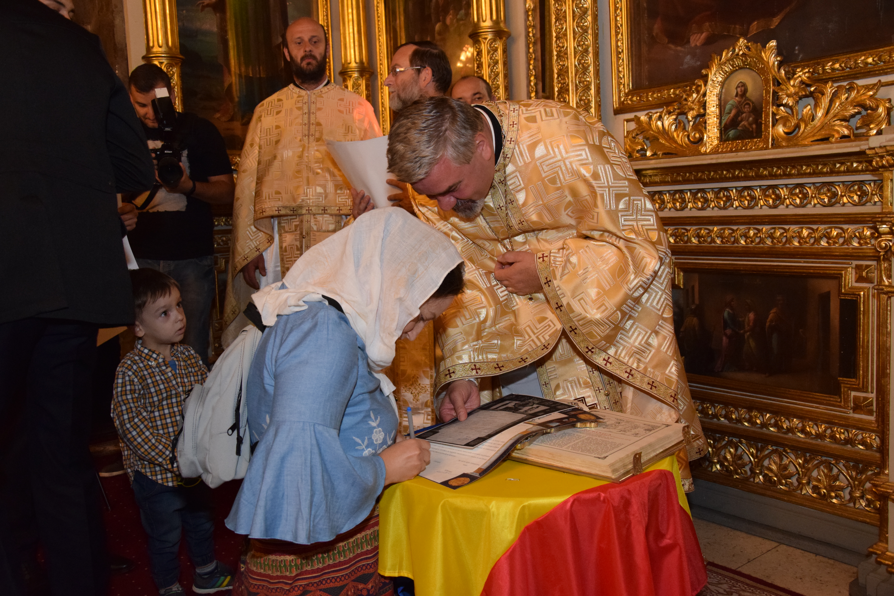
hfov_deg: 57.2
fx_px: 820
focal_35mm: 33
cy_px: 298
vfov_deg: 40.0
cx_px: 447
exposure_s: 1/60
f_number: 3.8
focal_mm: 22
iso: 1600
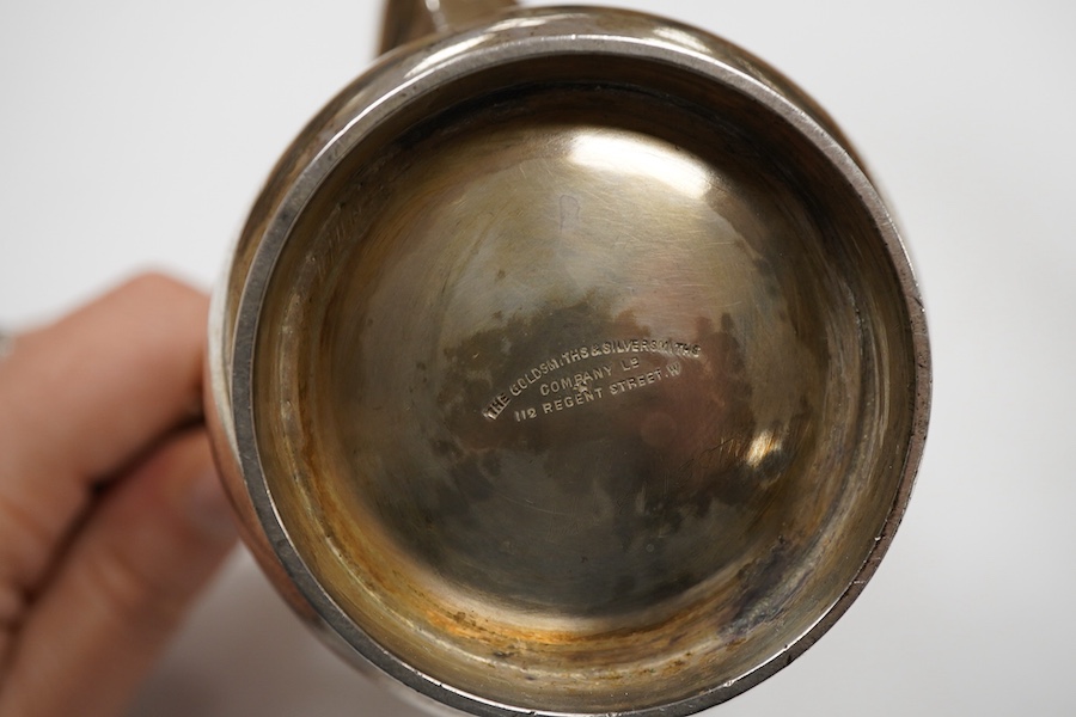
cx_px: 538
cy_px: 358
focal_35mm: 45
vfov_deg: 29.9
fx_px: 1345
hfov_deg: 43.6
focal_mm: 30
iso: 800
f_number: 9
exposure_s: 1/125
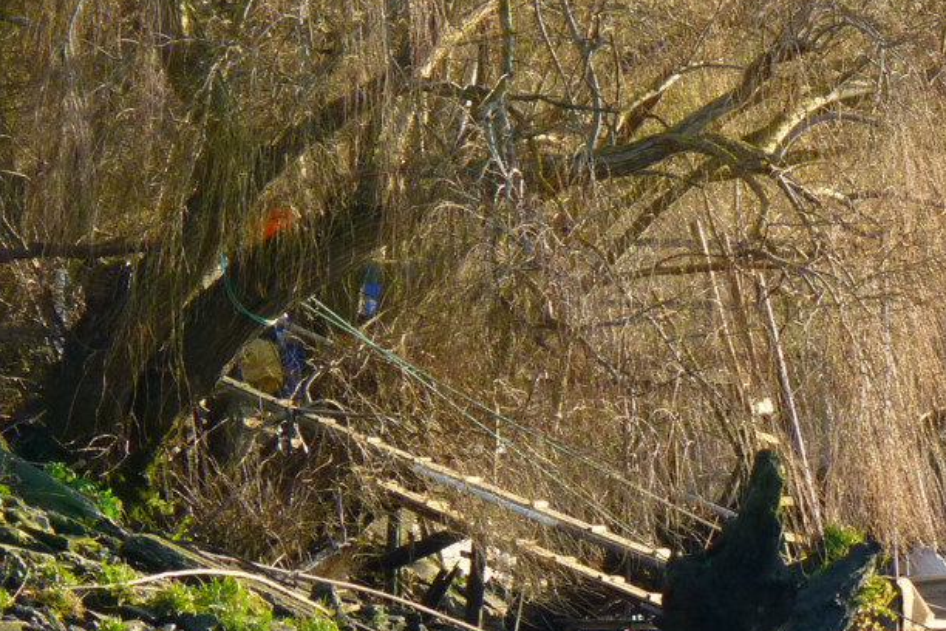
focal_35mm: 505
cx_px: 985
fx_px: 13269
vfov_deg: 2.7
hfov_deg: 4.1
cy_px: 600
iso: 160
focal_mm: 41.2
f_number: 4
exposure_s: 1/400
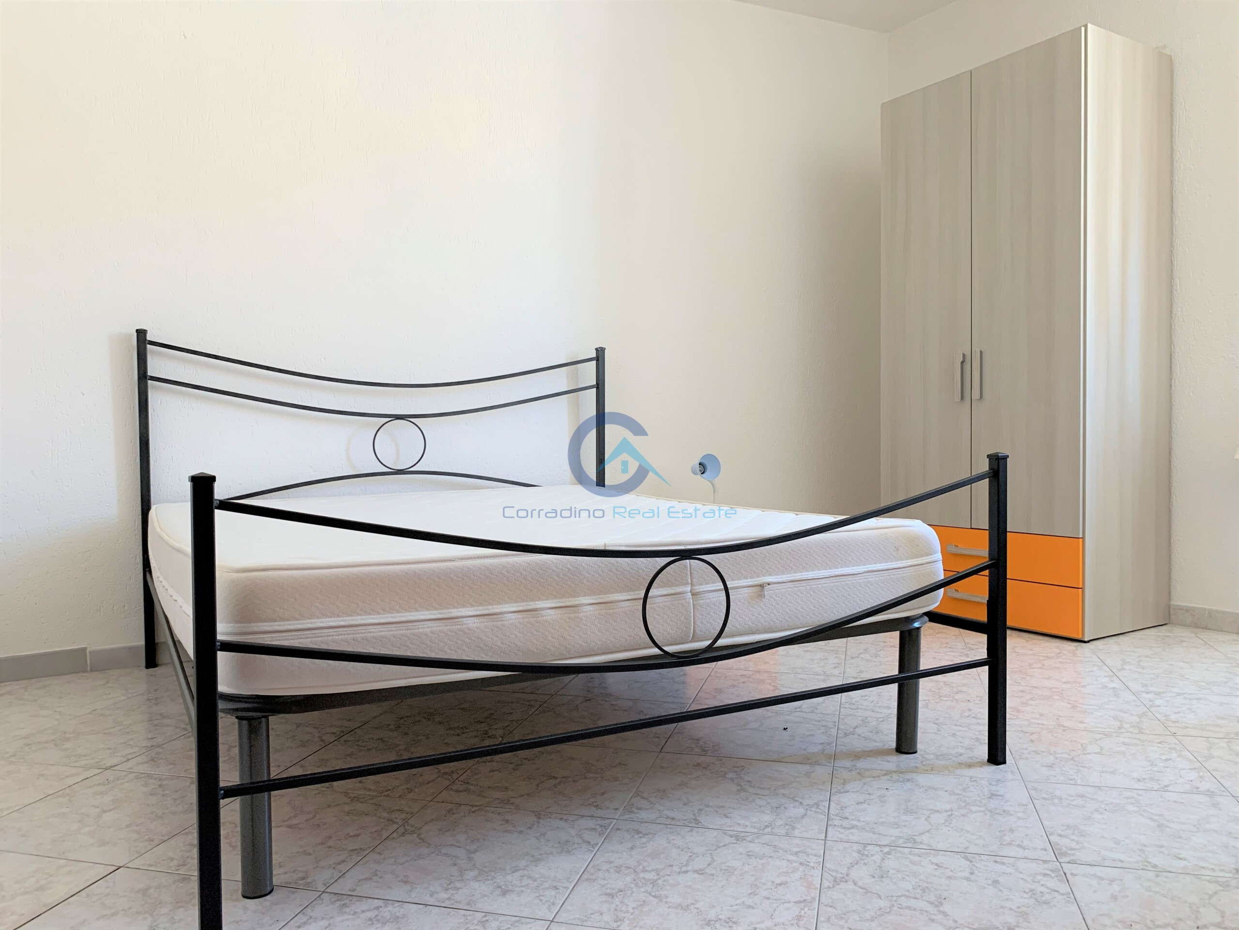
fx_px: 931
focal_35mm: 26
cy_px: 465
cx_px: 620
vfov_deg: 53.1
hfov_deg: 67.3
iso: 100
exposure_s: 1/72
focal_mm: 4.25
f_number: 1.8
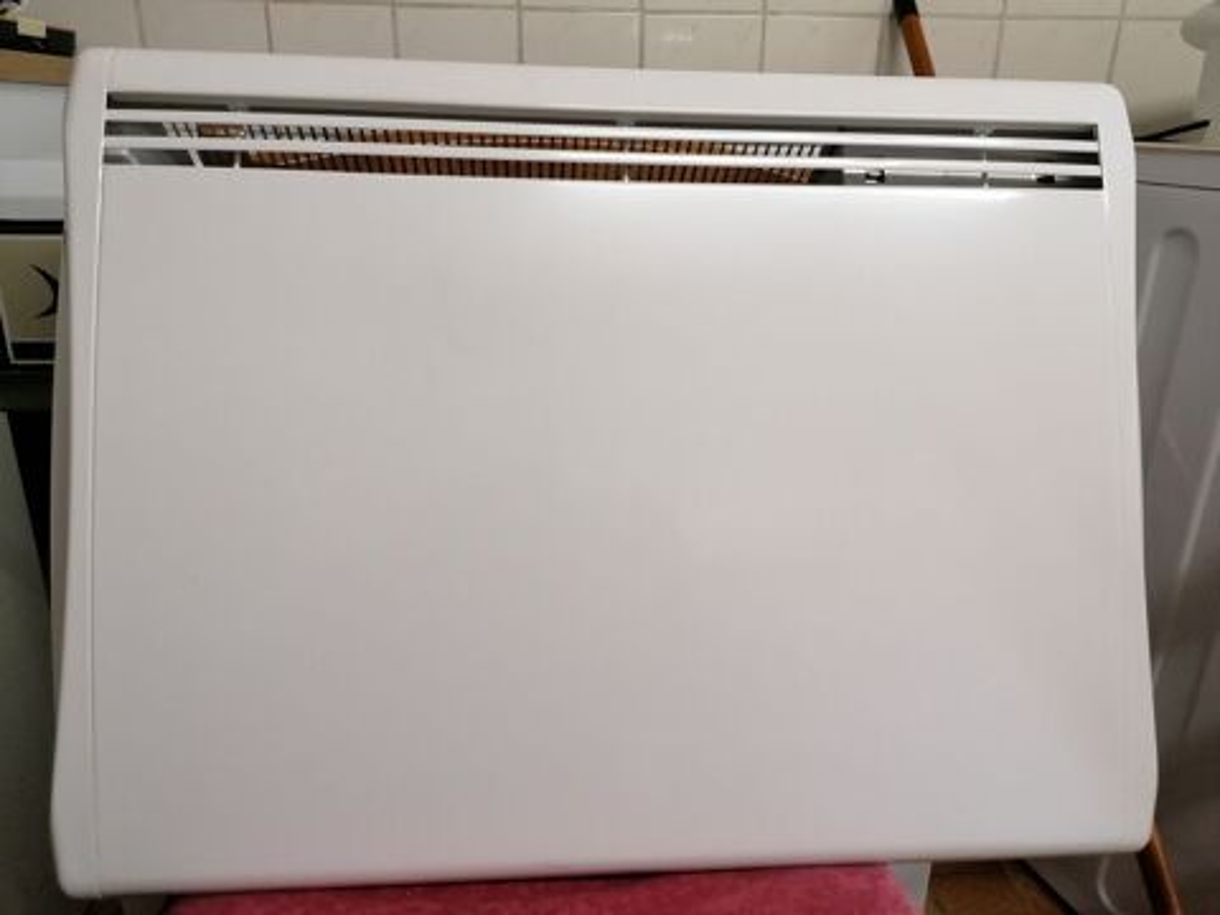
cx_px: 610
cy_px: 458
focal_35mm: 27
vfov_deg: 51.4
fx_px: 952
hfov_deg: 65.3
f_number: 1.8
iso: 250
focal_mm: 4.75
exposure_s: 1/33.3
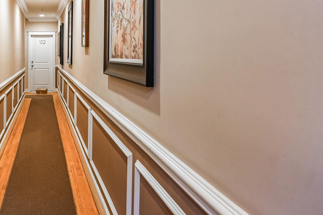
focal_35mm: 32
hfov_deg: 53.9
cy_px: 55
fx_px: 287
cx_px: 56
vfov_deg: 40.0
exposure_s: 1/10
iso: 500
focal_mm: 14
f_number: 5
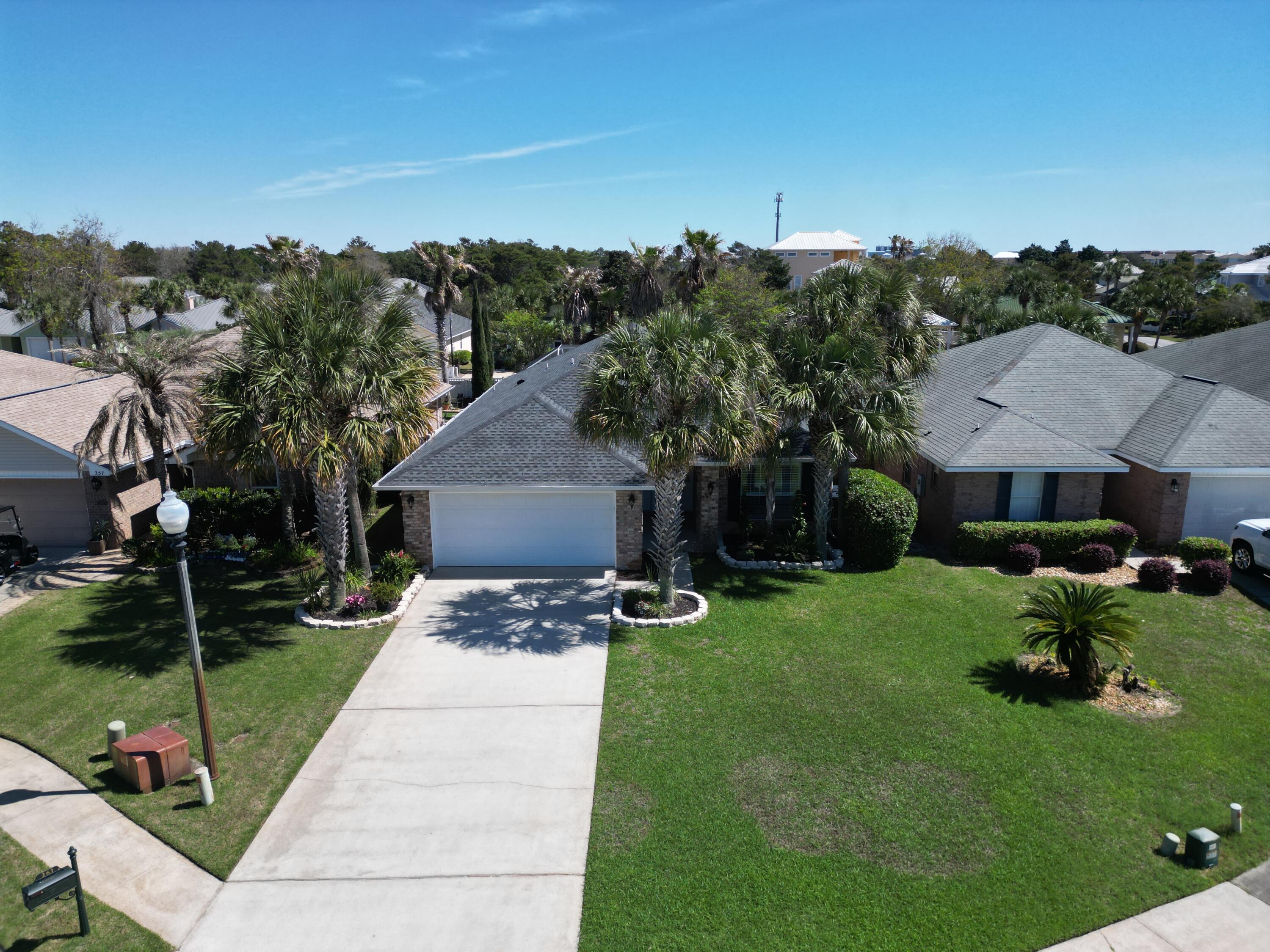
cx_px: 635
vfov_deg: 56.8
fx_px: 881
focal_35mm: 24
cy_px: 476
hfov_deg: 71.6
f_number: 1.7
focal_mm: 6.72
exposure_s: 1/4000
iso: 140
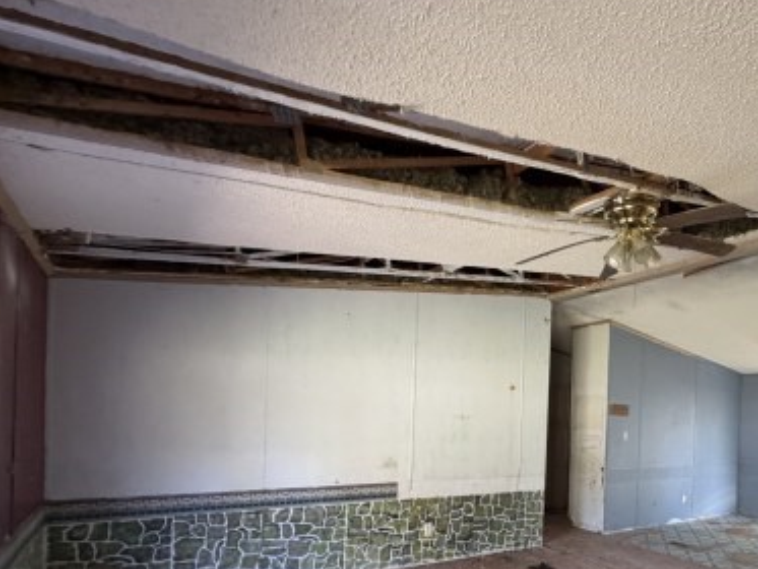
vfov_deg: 54.3
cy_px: 425
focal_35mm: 24
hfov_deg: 66.4
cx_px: 583
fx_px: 526
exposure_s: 1/104
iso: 320
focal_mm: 2.22
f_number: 2.2
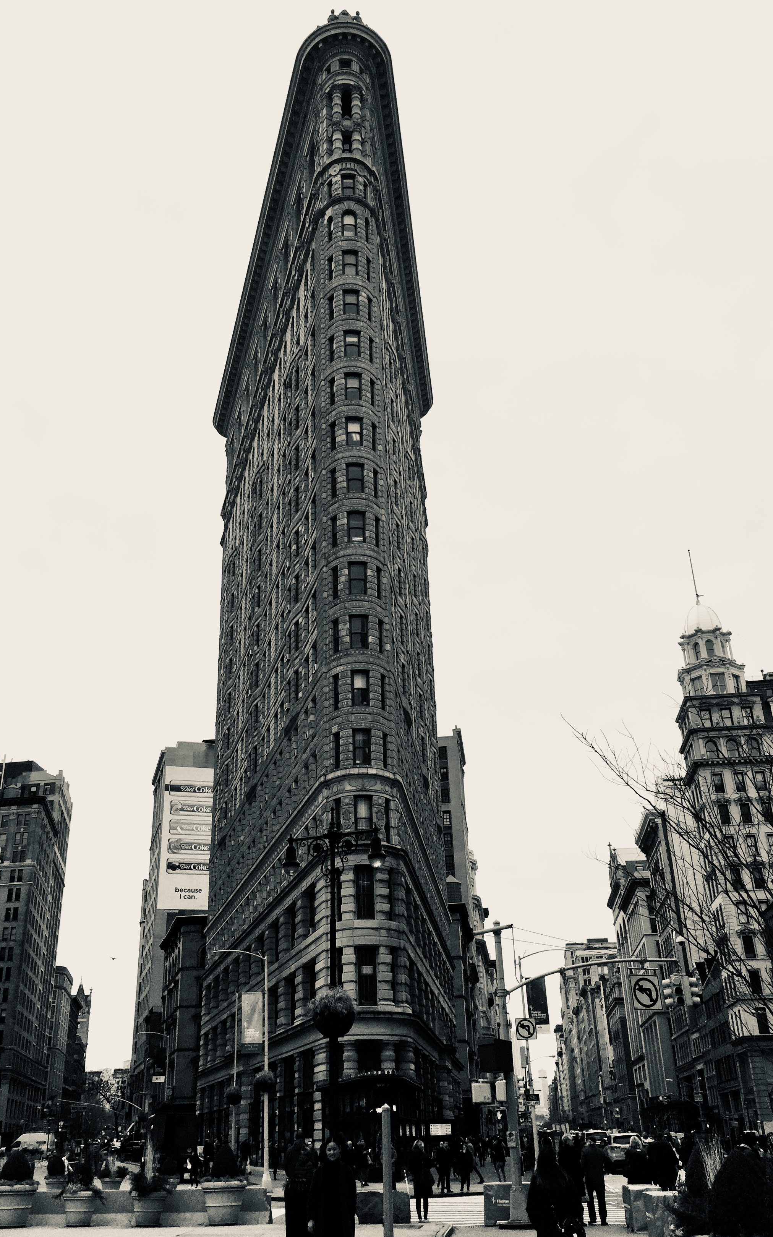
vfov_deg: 61.2
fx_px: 1045
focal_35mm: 31
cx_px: 342
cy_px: 618
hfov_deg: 40.5
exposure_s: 1/2198
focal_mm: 4.15
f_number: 2.2
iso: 32
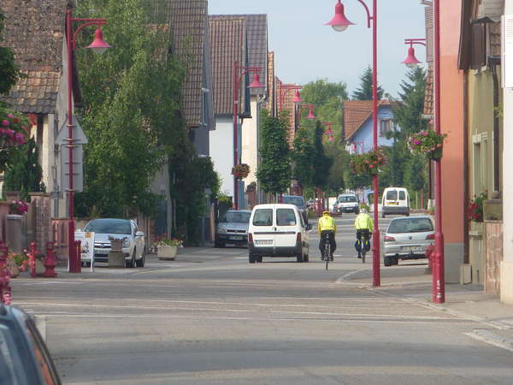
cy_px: 192
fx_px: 6343
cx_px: 256
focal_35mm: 428
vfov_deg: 3.5
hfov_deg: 4.6
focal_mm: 49.2
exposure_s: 1/160
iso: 80
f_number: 4.9
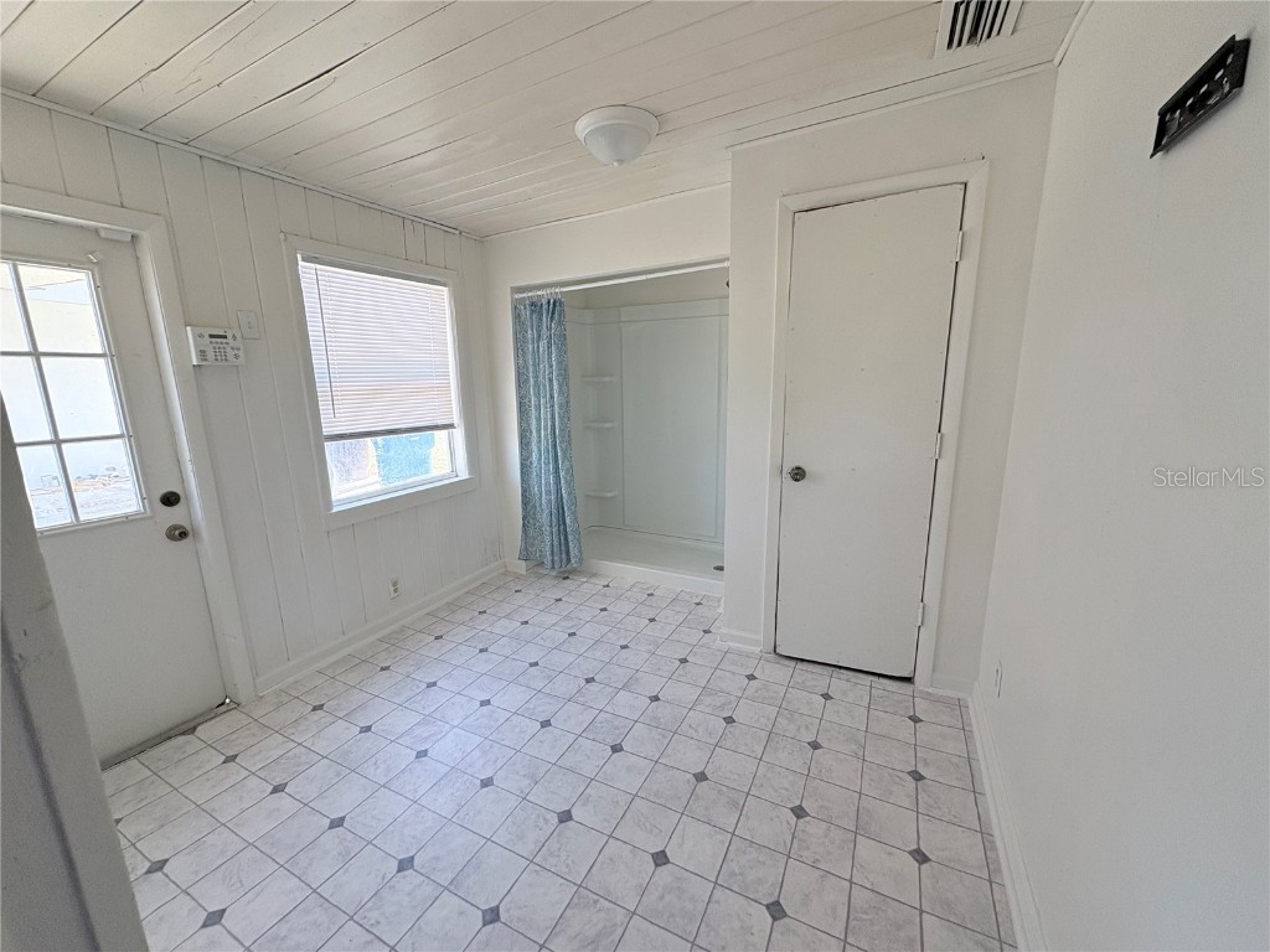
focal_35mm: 14
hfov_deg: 102.1
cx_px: 635
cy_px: 476
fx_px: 514
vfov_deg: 85.7
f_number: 2.2
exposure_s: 1/128
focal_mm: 2.22
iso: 80
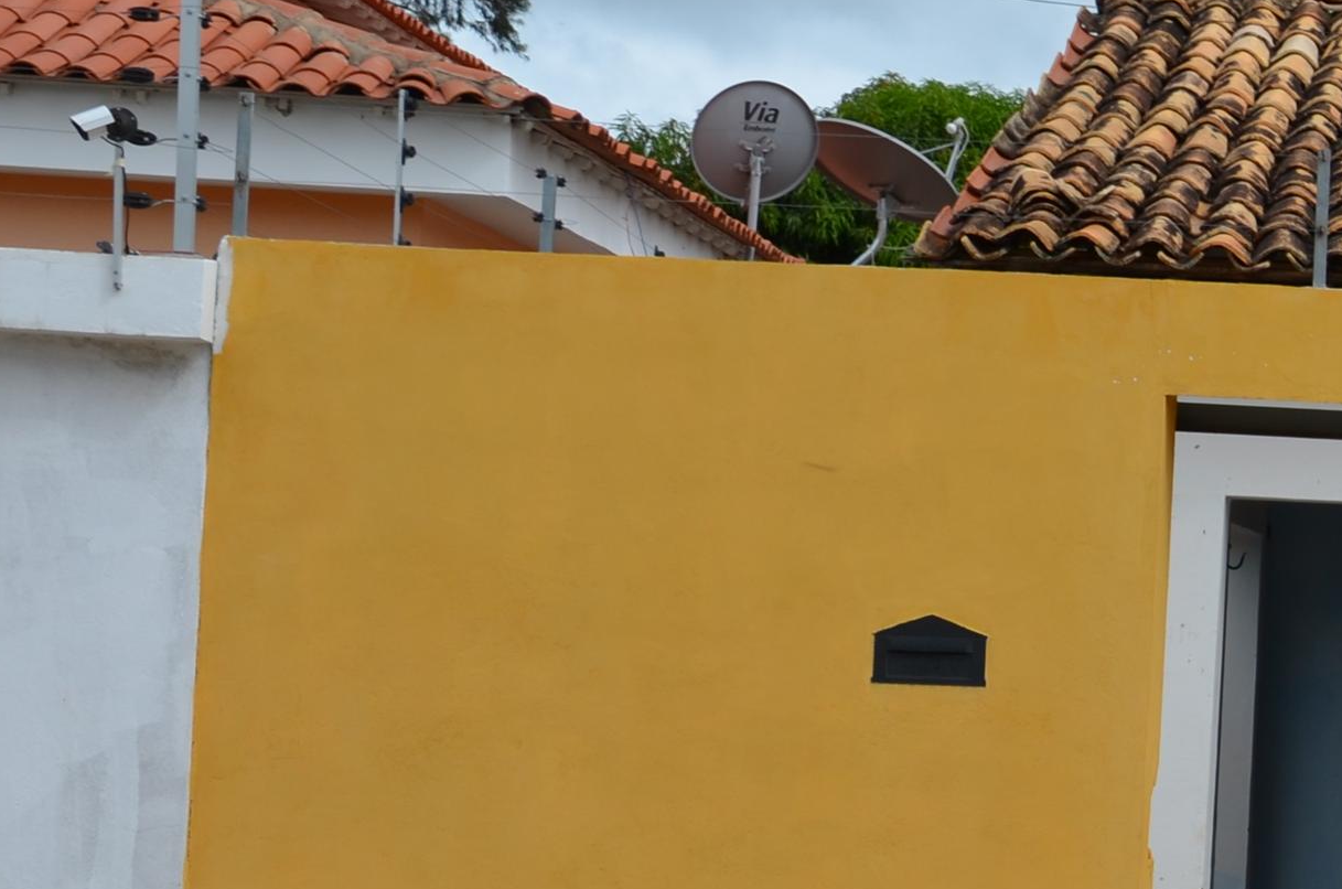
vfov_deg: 10.0
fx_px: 5059
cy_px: 581
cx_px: 2109
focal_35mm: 136
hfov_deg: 14.0
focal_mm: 28
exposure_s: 1/250
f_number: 8
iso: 100
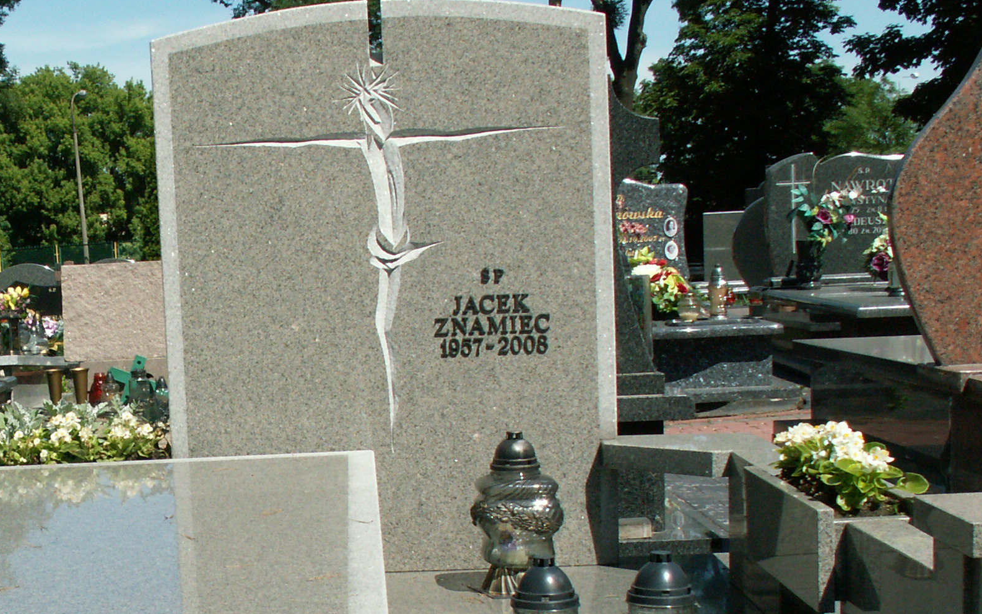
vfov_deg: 19.6
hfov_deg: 31.4
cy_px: 576
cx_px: 358
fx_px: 1740
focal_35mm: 65
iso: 50
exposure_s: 1/200
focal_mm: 6.37
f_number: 7.1
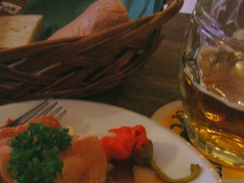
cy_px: 112
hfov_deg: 35.2
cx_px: 80
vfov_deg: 27.0
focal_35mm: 54
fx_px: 381
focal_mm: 60
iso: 256
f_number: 2.8
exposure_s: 1/8
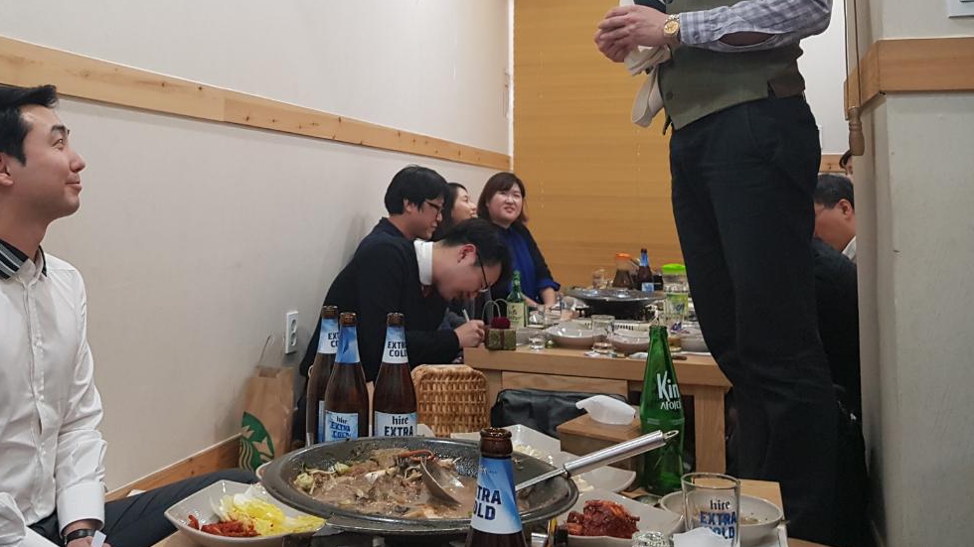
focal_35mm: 37
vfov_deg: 30.8
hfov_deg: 53.5
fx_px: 955
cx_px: 378
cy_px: 75
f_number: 1.7
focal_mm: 4.2
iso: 200
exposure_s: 1/60.2
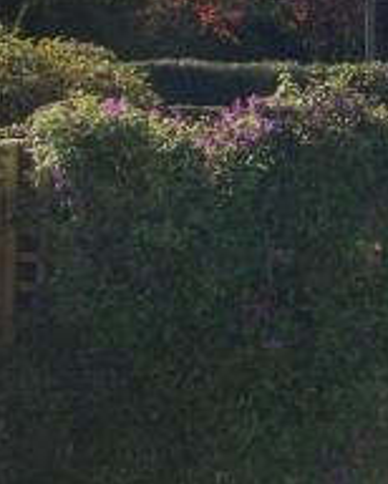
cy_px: -29
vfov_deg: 21.9
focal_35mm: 83
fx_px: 1190
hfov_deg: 18.1
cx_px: 384
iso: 20
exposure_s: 1/4000
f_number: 1.8
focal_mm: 3.99
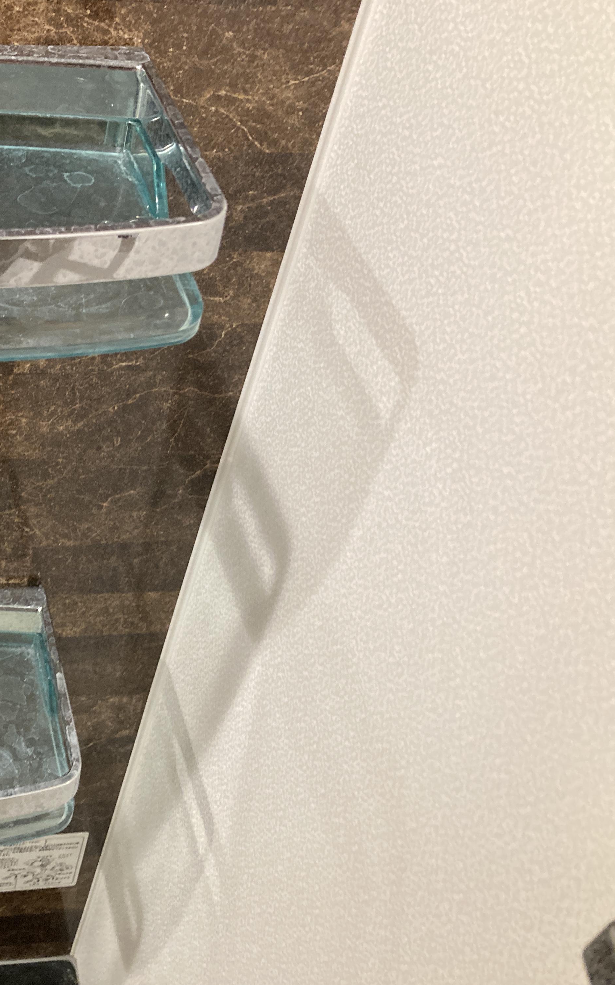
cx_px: -33
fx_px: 1073
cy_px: 492
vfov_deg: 49.3
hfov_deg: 29.4
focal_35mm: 40
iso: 320
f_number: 1.8
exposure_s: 1/60
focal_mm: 3.99
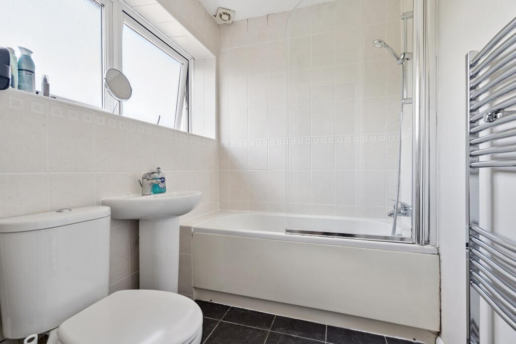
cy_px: 172
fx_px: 229
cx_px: 258
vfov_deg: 73.8
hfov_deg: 96.7
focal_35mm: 16
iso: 320
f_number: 5.6
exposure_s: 1/20
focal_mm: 16
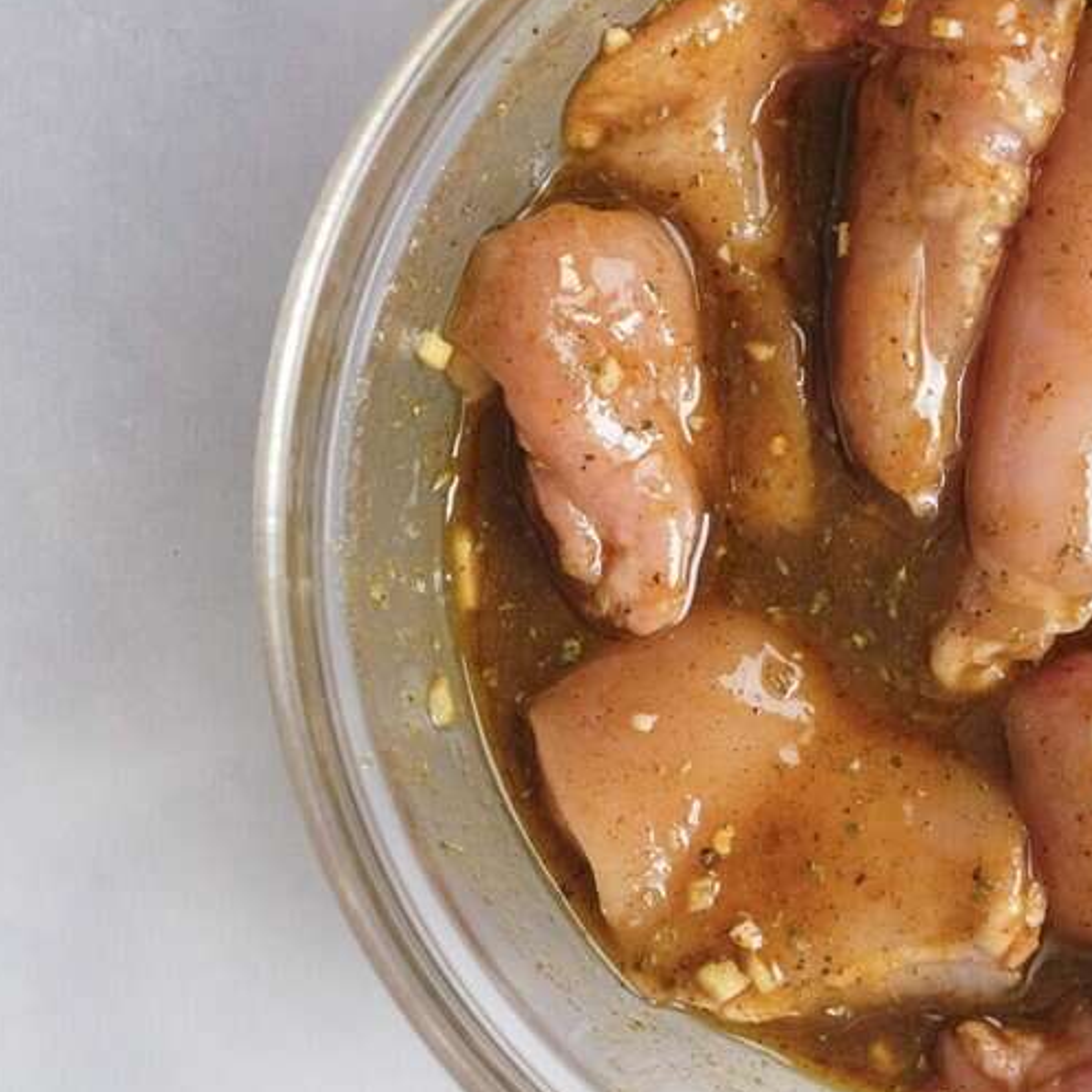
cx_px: 1096
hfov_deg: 15.0
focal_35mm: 114
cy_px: 583
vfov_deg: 15.3
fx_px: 4069
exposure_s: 1/50
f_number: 4
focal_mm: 24.9
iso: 500
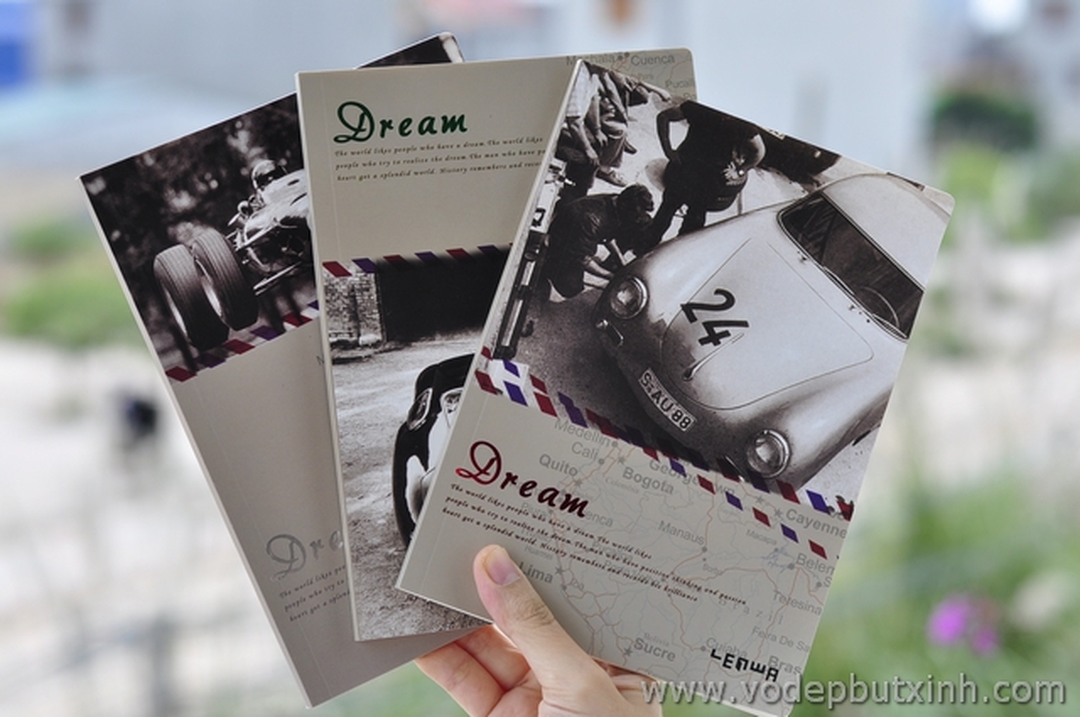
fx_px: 2247
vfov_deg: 18.1
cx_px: 540
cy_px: 358
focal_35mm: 75
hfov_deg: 27.0
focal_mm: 50
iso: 200
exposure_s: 1/800
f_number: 4
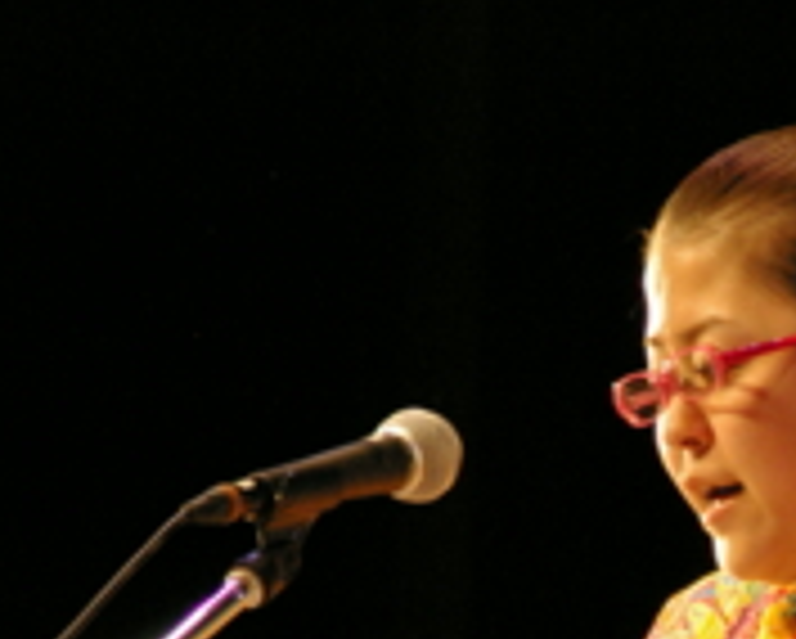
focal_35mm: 835
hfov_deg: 2.3
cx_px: 634
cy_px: 682
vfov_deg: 1.9
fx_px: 19693
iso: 1600
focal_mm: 210
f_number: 4.5
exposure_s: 1/125
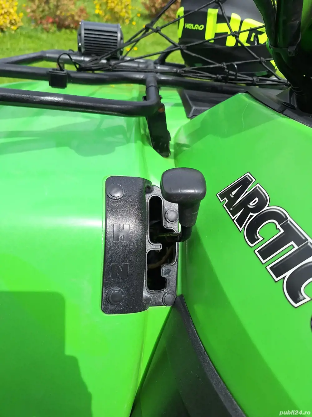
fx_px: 276
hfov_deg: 58.9
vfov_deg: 73.9
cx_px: 156
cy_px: 208
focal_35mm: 23
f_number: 1.8
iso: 40
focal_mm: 5.54
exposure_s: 1/1792
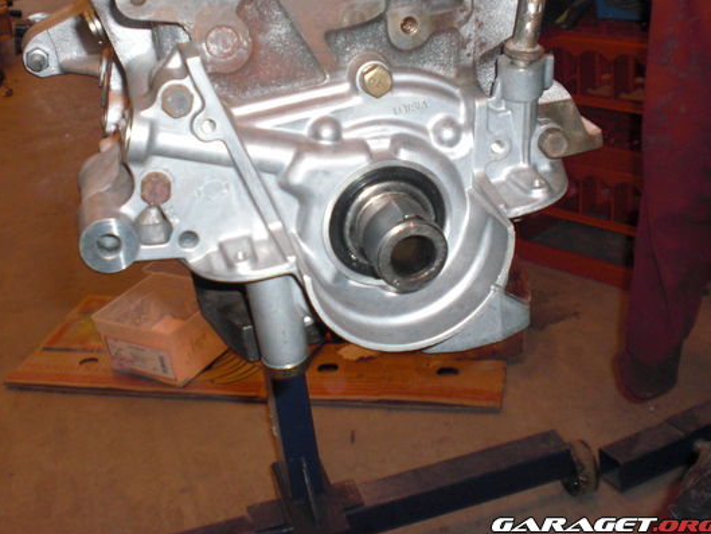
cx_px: 292
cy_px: 215
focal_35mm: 46
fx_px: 945
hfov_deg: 41.1
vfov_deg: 31.4
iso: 200
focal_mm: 6.3
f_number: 3.1
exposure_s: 1/60
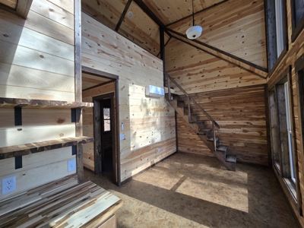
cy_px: 114
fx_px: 114
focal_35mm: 13
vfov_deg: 89.9
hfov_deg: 106.2
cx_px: 152
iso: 50
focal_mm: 2.2
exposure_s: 1/324
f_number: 2.2
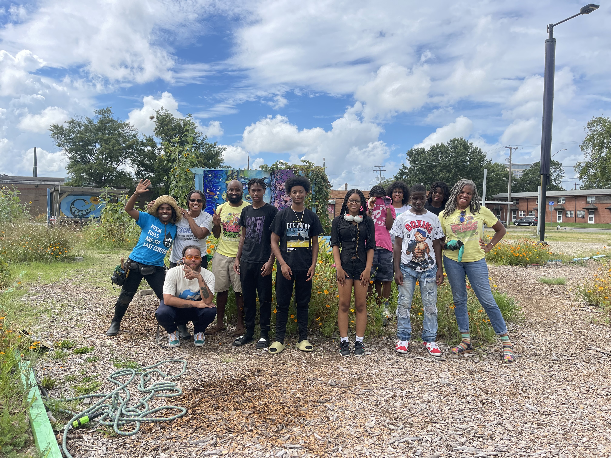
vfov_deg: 53.1
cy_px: 229
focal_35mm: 26
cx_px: 306
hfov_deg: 67.3
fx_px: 459
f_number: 1.6
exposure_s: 1/4902
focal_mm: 5.1
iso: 50
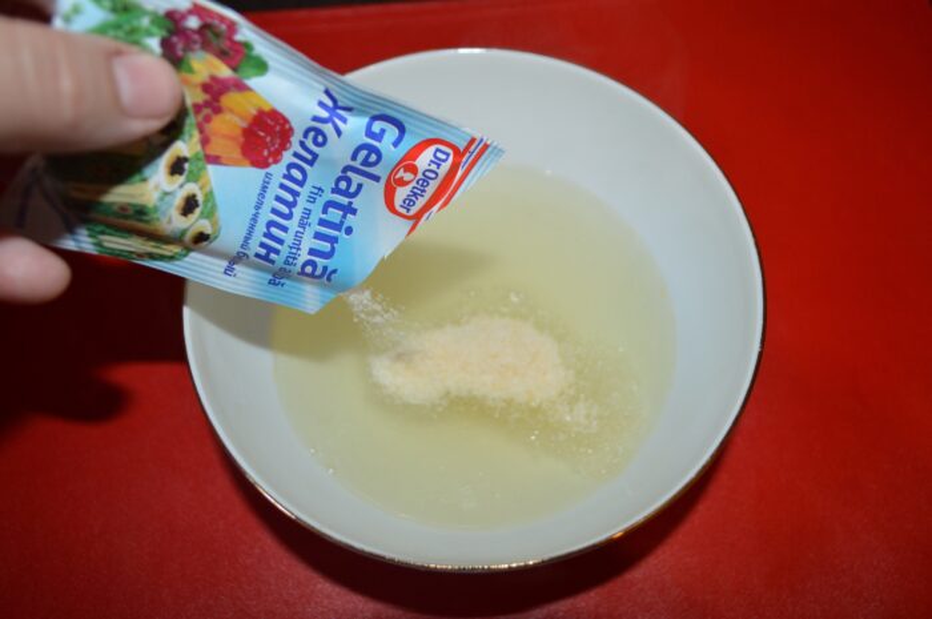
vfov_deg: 47.8
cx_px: 466
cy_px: 310
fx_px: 698
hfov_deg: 67.4
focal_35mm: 27
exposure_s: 1/60
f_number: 3.5
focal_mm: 18
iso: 400
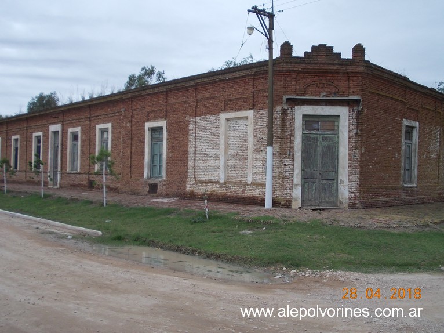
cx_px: 222
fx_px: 487
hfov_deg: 49.0
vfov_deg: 37.7
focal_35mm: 38
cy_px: 166
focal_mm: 5.3
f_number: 3.1
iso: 80
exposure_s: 1/400
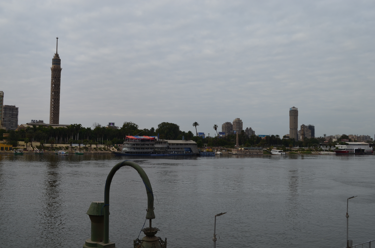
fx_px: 405
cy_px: 124
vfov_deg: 34.1
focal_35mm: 39
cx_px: 188
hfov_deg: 49.6
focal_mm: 26
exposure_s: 1/125
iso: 160
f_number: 11
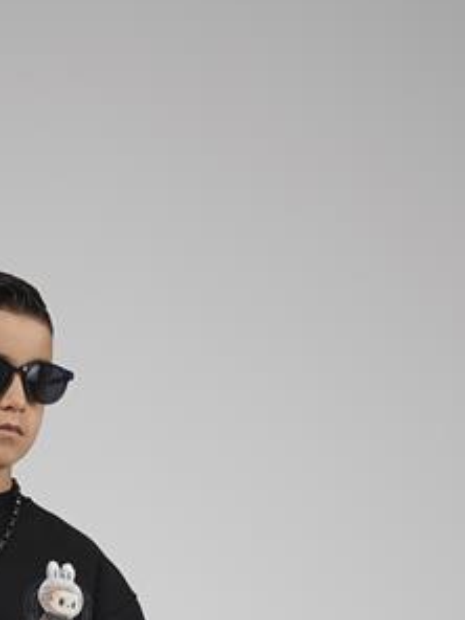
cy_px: 783
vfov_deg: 13.7
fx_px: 2490
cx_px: -34
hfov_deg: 10.6
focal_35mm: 139
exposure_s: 1/160
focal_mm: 34
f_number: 5.6
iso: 80
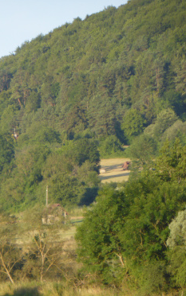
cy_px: 148
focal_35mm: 390
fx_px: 3158
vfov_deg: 5.4
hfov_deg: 3.4
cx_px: -6
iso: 100
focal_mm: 44.4
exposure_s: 1/125
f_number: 5.7
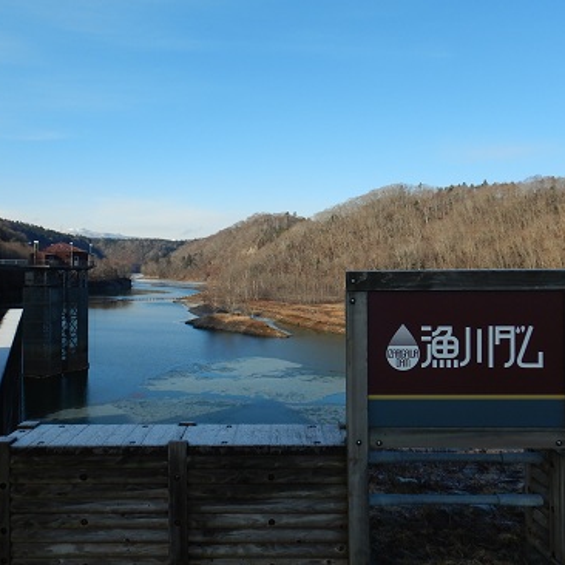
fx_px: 536
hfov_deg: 55.6
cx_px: 266
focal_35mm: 29
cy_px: 277
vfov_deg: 55.6
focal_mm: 4.3
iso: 125
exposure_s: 1/800
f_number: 4.1
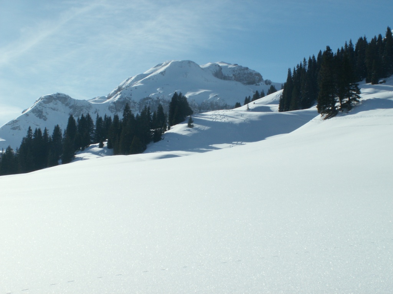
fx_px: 727
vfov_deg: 22.9
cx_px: 196
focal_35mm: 64
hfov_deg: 30.3
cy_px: 147
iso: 50
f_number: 8
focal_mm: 10.72
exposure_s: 1/320
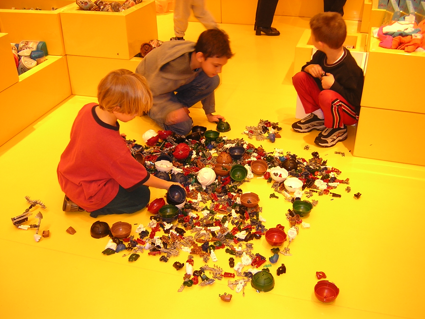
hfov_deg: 51.4
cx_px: 212
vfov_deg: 39.7
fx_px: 442
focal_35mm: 36
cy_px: 160
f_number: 2.6
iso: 100
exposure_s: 1/30
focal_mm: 4.7
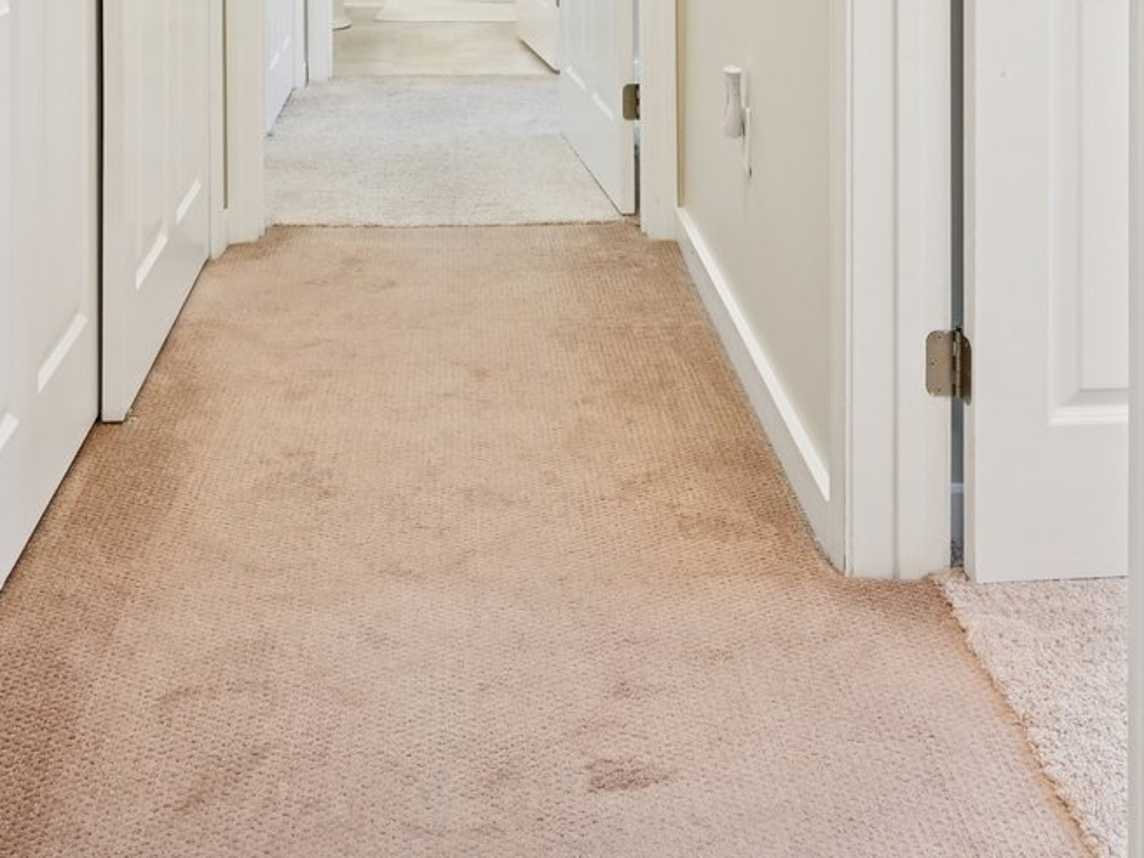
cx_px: 537
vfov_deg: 26.4
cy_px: -214
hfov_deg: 39.6
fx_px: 1586
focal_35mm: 48
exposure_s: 1/10
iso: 400
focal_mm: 16
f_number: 8
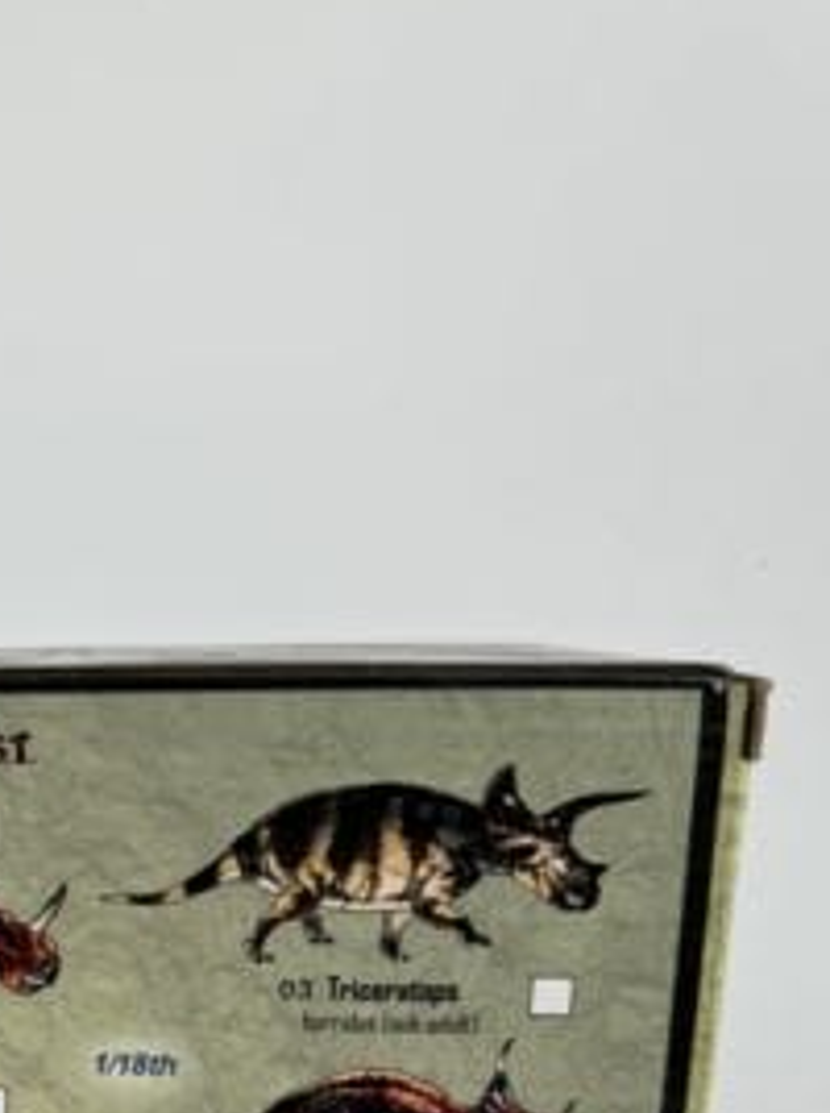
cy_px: 1136
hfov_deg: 22.5
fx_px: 1924
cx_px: -154
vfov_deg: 29.9
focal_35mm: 60
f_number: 1.78
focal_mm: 6.76
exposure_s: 1/1285
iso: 80
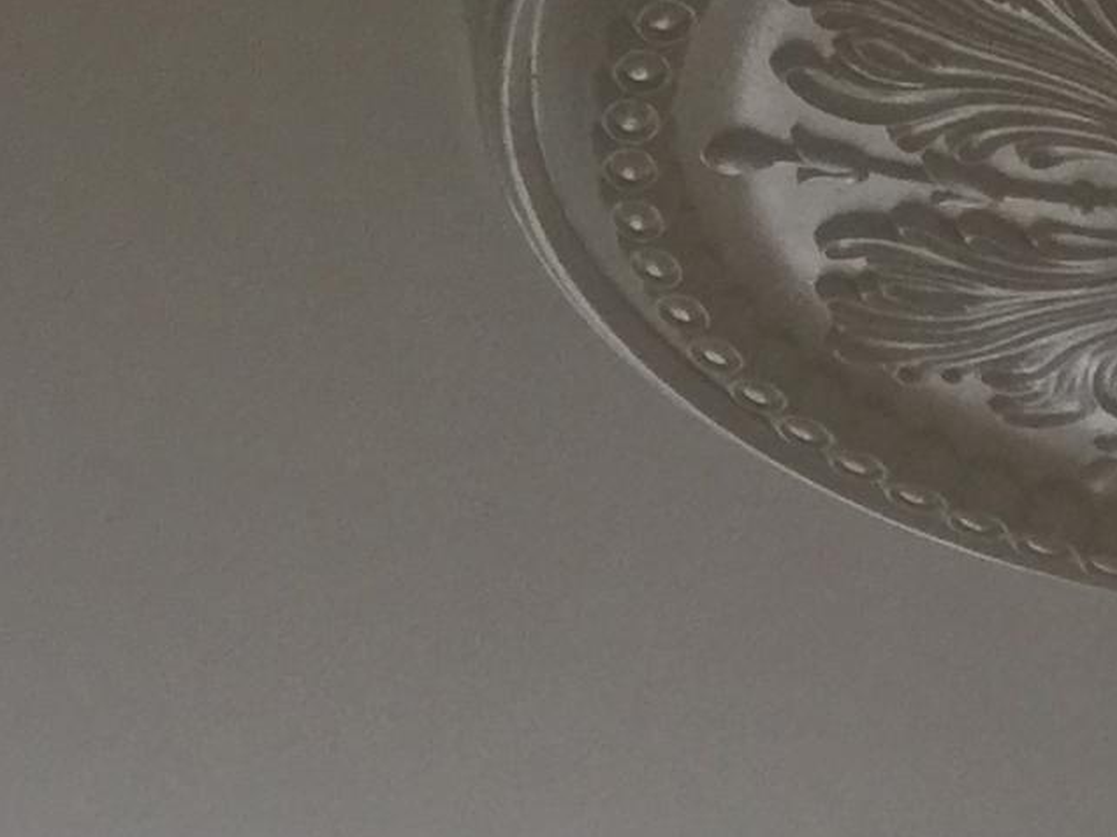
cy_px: 1259
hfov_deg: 13.4
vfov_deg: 10.4
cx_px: 1763
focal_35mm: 137
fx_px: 4420
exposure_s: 1/33
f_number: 2.2
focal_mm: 4.15
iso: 64
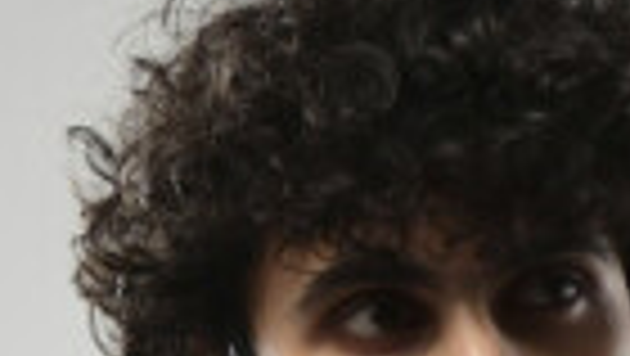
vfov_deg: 3.4
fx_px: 5684
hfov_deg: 6.3
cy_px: 1442
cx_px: 572
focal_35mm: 340
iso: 400
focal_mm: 38
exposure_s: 1/125
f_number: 5.6
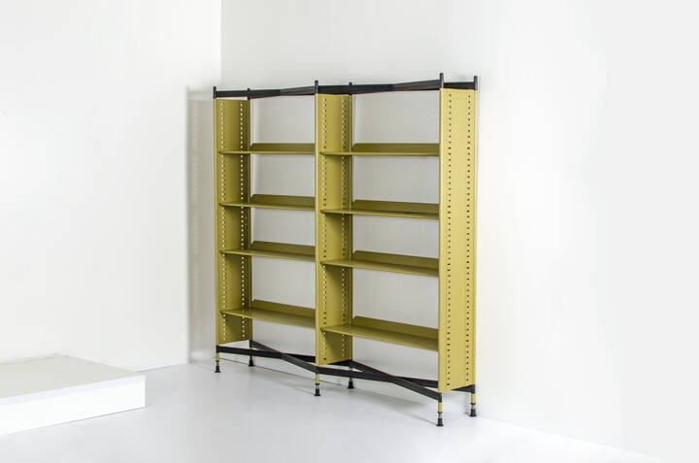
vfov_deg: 25.6
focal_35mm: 52
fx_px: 1017
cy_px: 232
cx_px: 350
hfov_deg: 37.9
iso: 125
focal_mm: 35
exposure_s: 1/160
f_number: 16
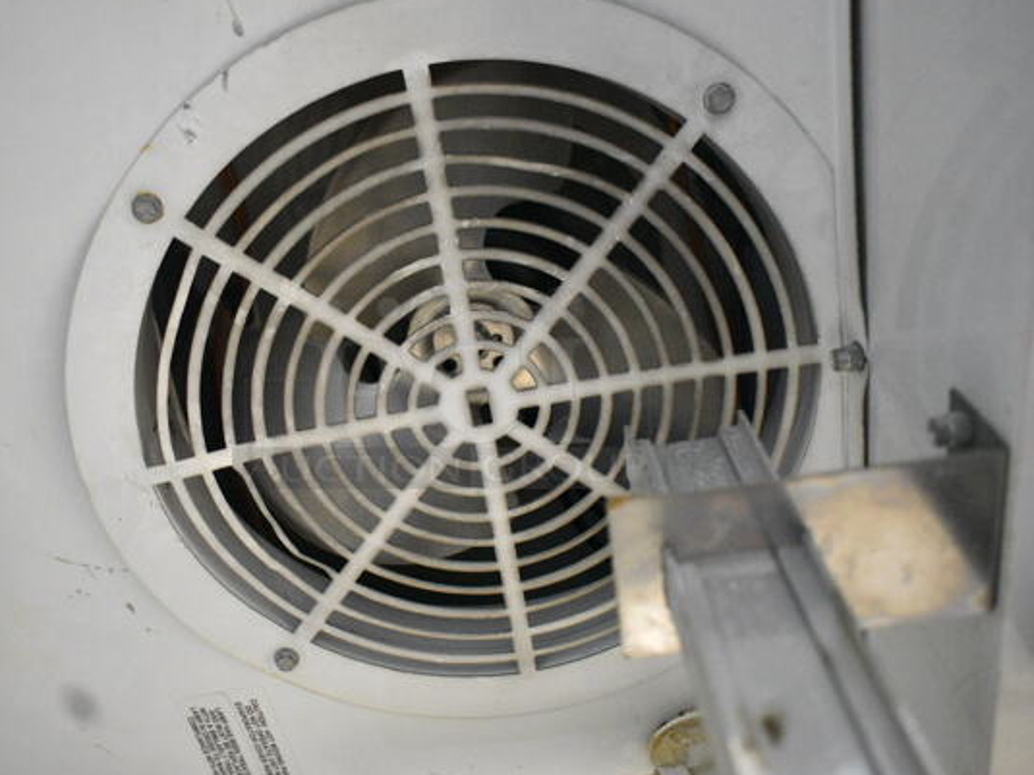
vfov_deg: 41.2
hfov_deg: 53.1
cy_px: 387
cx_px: 448
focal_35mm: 35
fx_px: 1032
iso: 6400
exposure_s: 1/50
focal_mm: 21
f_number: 3.8
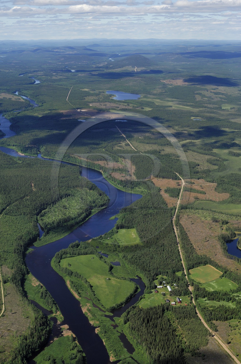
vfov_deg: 37.9
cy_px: 182
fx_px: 529
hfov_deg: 25.7
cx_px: 120
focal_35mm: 52
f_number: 5
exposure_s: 1/2000
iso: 200
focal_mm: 35
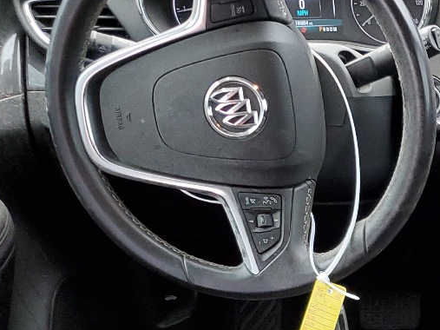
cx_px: 604
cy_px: 366
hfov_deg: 21.2
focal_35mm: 82
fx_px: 1042
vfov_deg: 17.4
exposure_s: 1/120
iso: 94
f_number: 1.5
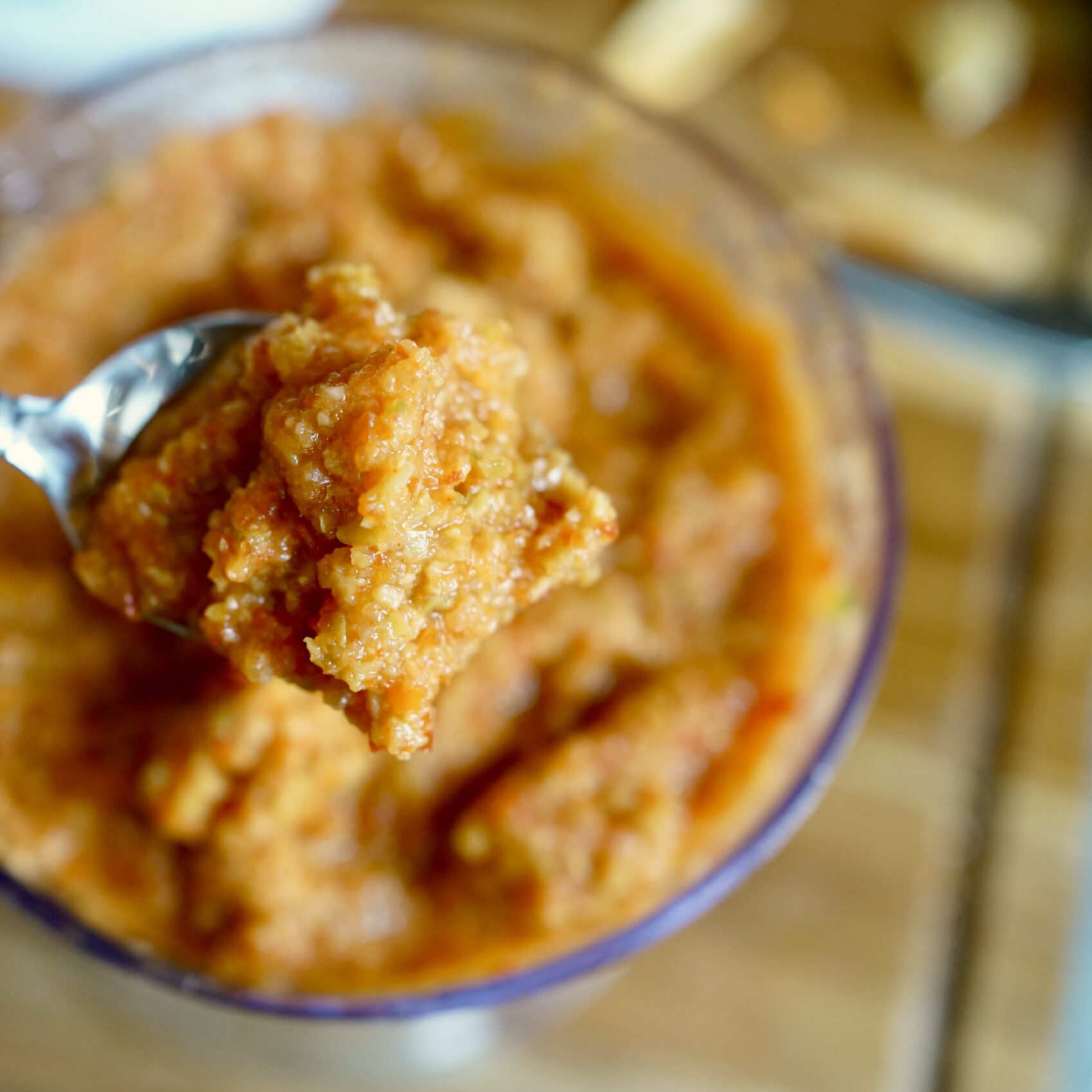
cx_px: 304
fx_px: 1606
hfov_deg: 36.9
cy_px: 547
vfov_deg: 37.6
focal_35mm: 45
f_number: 3.2
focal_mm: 35
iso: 1600
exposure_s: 1/60
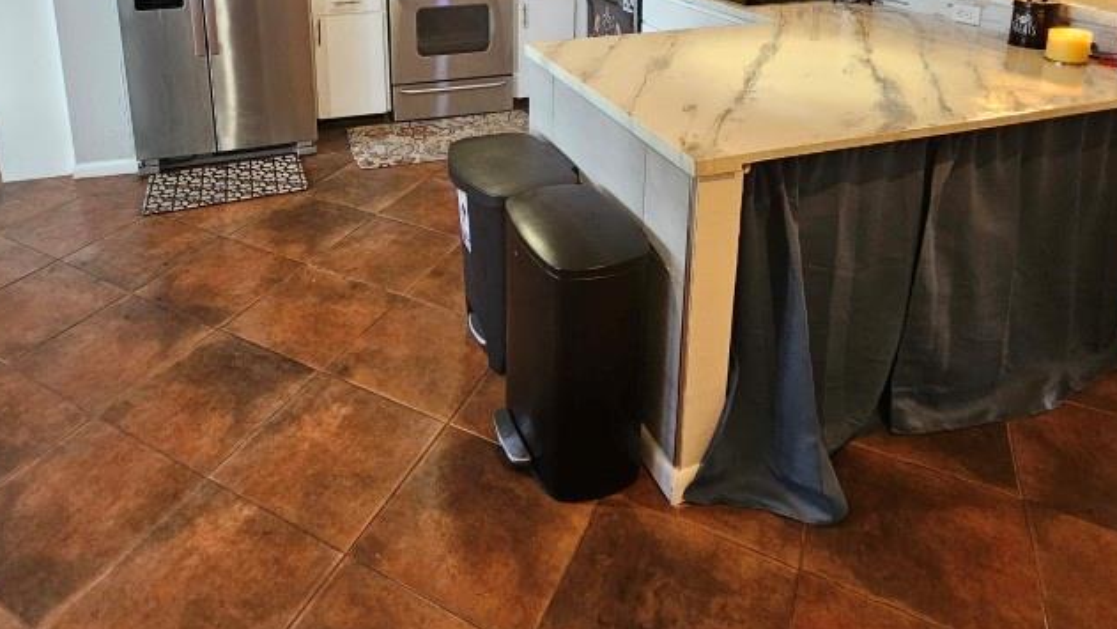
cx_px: 458
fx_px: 681
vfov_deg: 43.2
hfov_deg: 78.0
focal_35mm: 23
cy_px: 12
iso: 400
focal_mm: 2.2
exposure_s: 1/60
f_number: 2.2
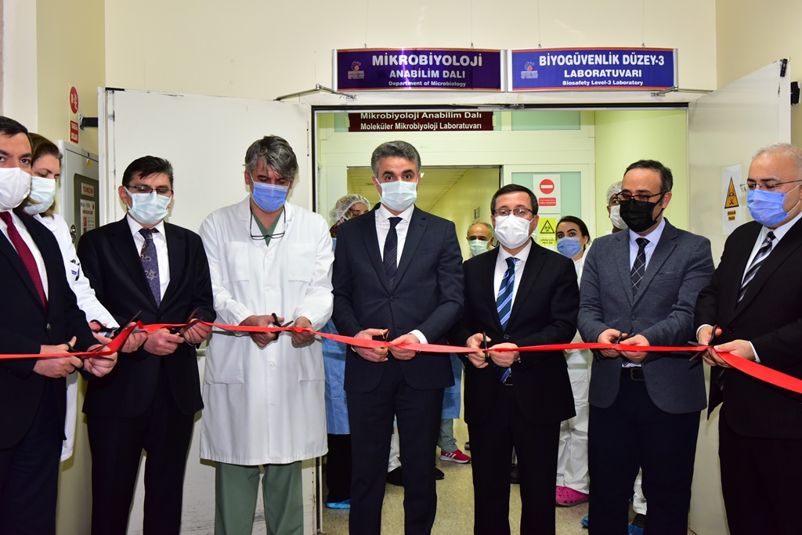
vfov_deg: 33.4
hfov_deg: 48.5
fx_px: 891
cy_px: 268
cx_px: 401
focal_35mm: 40
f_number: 8
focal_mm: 40
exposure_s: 1/60
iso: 2500
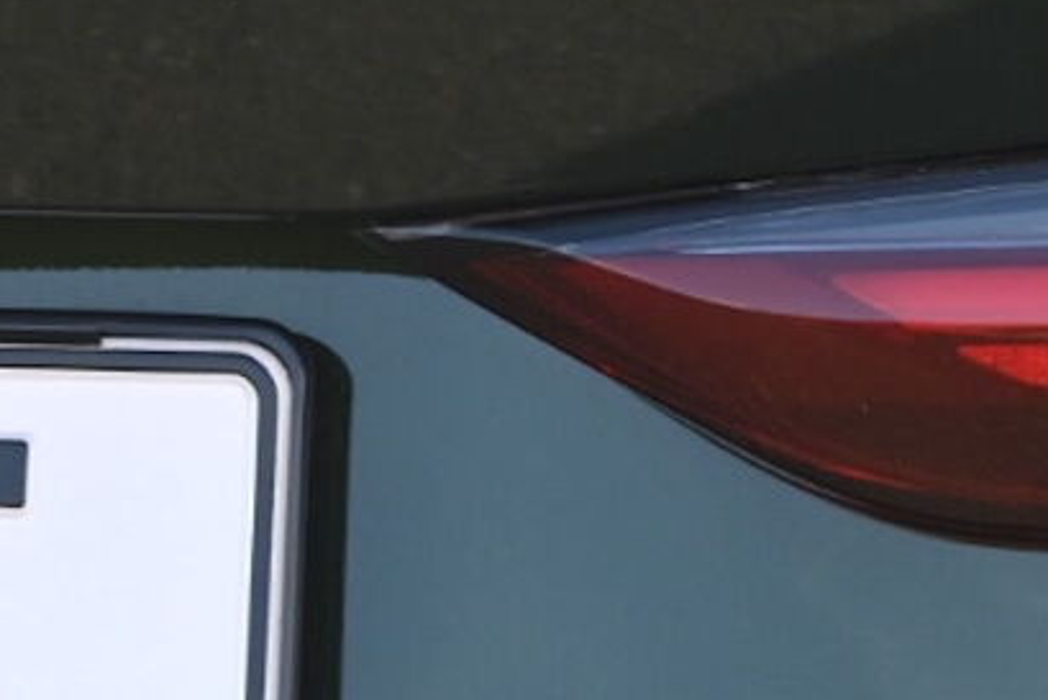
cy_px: -136
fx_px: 10250
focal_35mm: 352
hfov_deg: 5.8
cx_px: 1714
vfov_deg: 3.9
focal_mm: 50
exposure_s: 1/250
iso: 400
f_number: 6.3
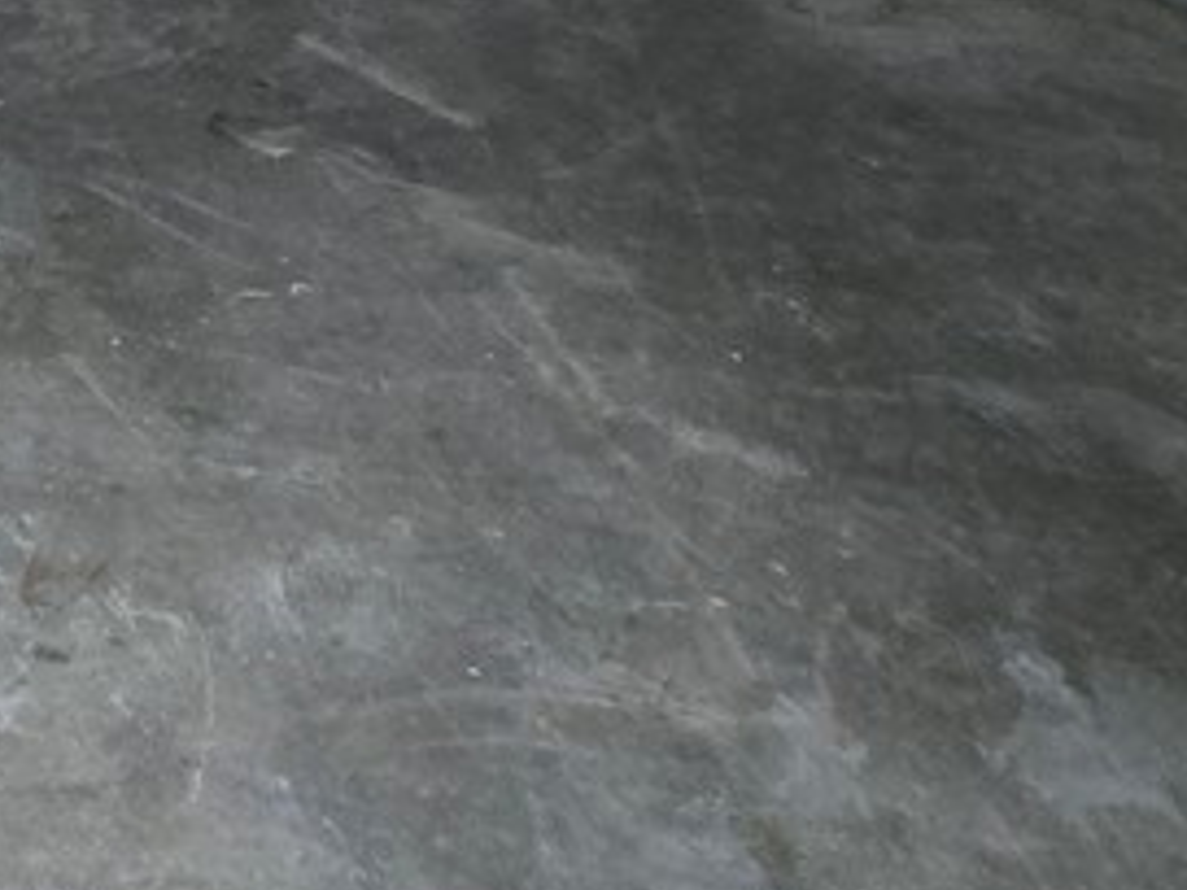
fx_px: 1680
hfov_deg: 31.2
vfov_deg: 22.9
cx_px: -310
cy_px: -510
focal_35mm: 49
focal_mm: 2.2
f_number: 2.2
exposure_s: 1/28.8
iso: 1250
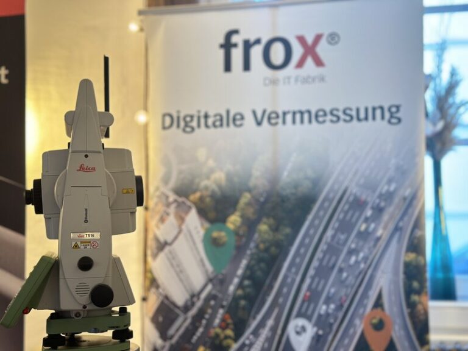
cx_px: 234
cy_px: 176
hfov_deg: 39.7
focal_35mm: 48
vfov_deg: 30.3
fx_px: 649
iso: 160
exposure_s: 1/50
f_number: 1.78
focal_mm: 6.86
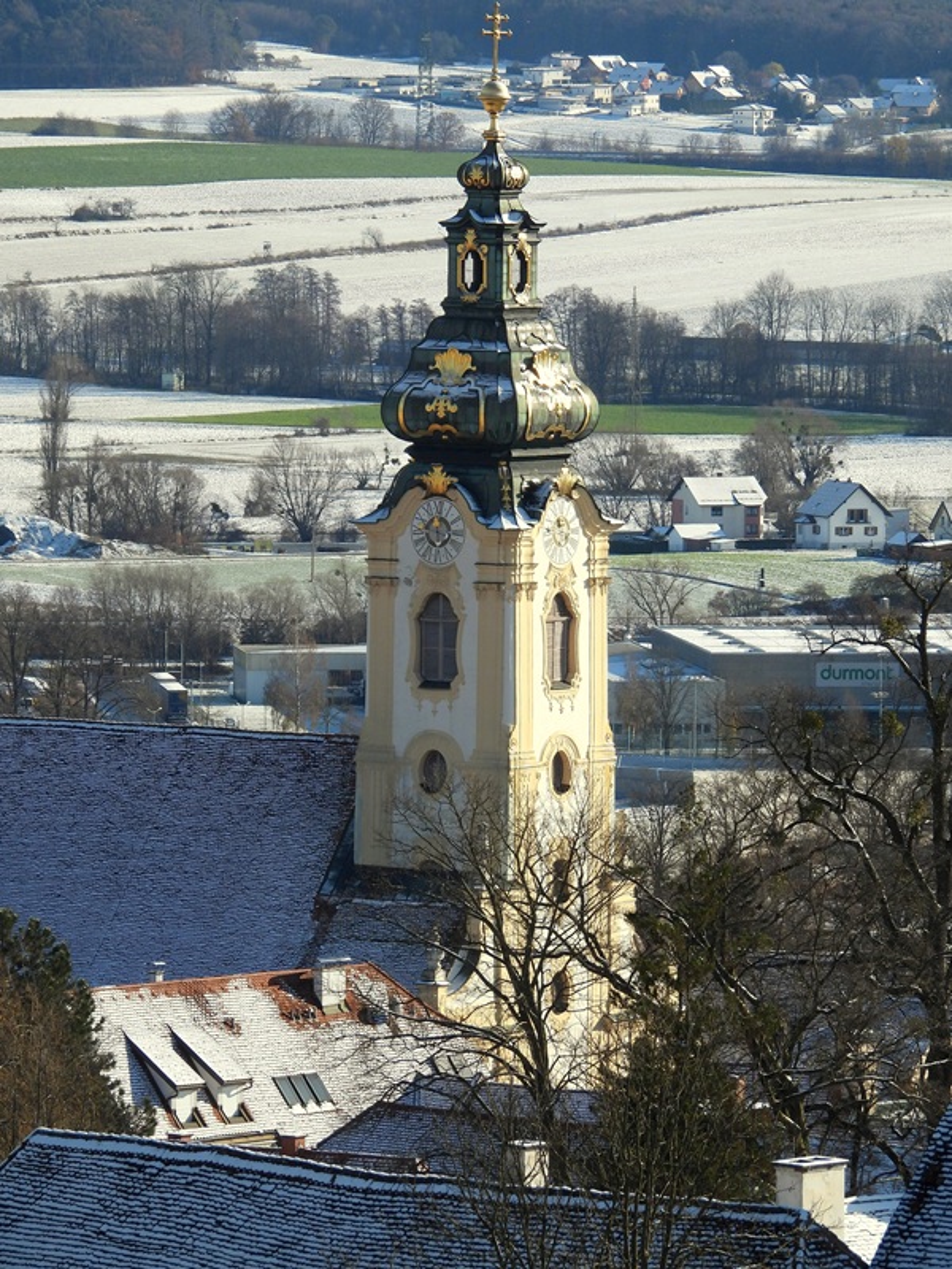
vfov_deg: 6.6
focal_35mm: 300
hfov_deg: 5.0
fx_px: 11001
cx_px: 476
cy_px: 634
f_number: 5
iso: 100
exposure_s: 1/800
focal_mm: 53.5
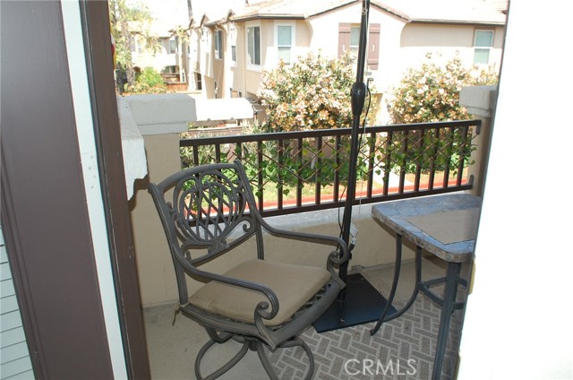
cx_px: 286
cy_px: 190
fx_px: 429
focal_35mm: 27
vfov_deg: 47.7
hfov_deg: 67.5
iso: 400
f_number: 5
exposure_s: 1/500
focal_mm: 18
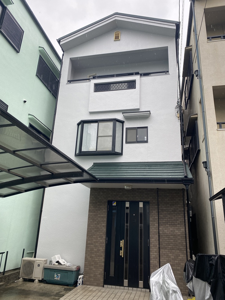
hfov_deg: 53.1
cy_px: 150
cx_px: 112
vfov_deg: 67.3
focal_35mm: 26
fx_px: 225
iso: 32
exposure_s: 1/391
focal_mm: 4.25
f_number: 1.8
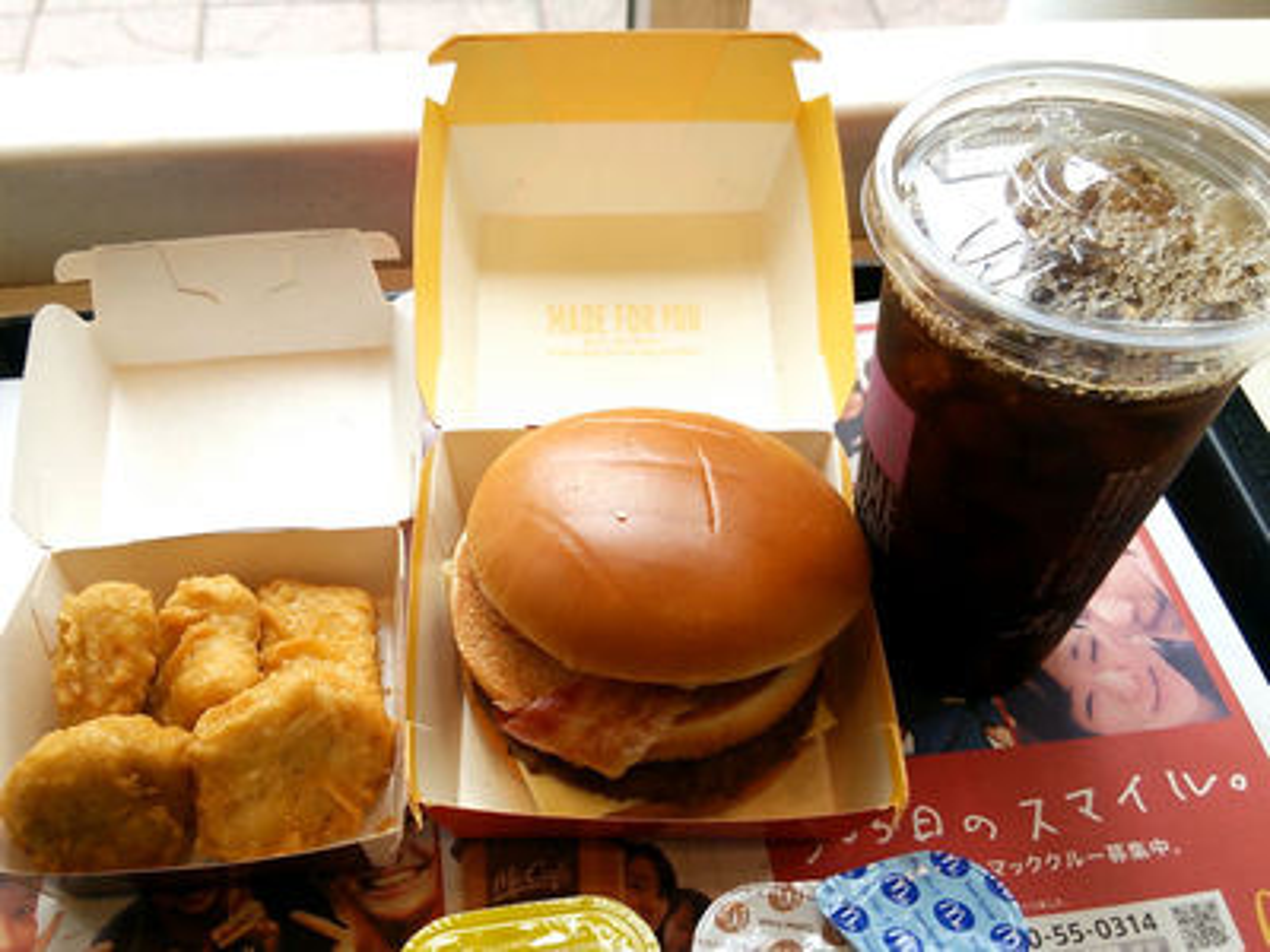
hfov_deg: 60.0
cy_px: 476
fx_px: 1101
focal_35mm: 30
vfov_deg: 46.8
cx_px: 635
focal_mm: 4.06
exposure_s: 1/153
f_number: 1.94
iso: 40
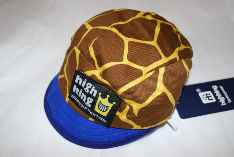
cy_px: 78
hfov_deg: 49.5
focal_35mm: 39
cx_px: 117
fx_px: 254
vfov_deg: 34.3
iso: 200
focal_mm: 26
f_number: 4.5
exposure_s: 1/60
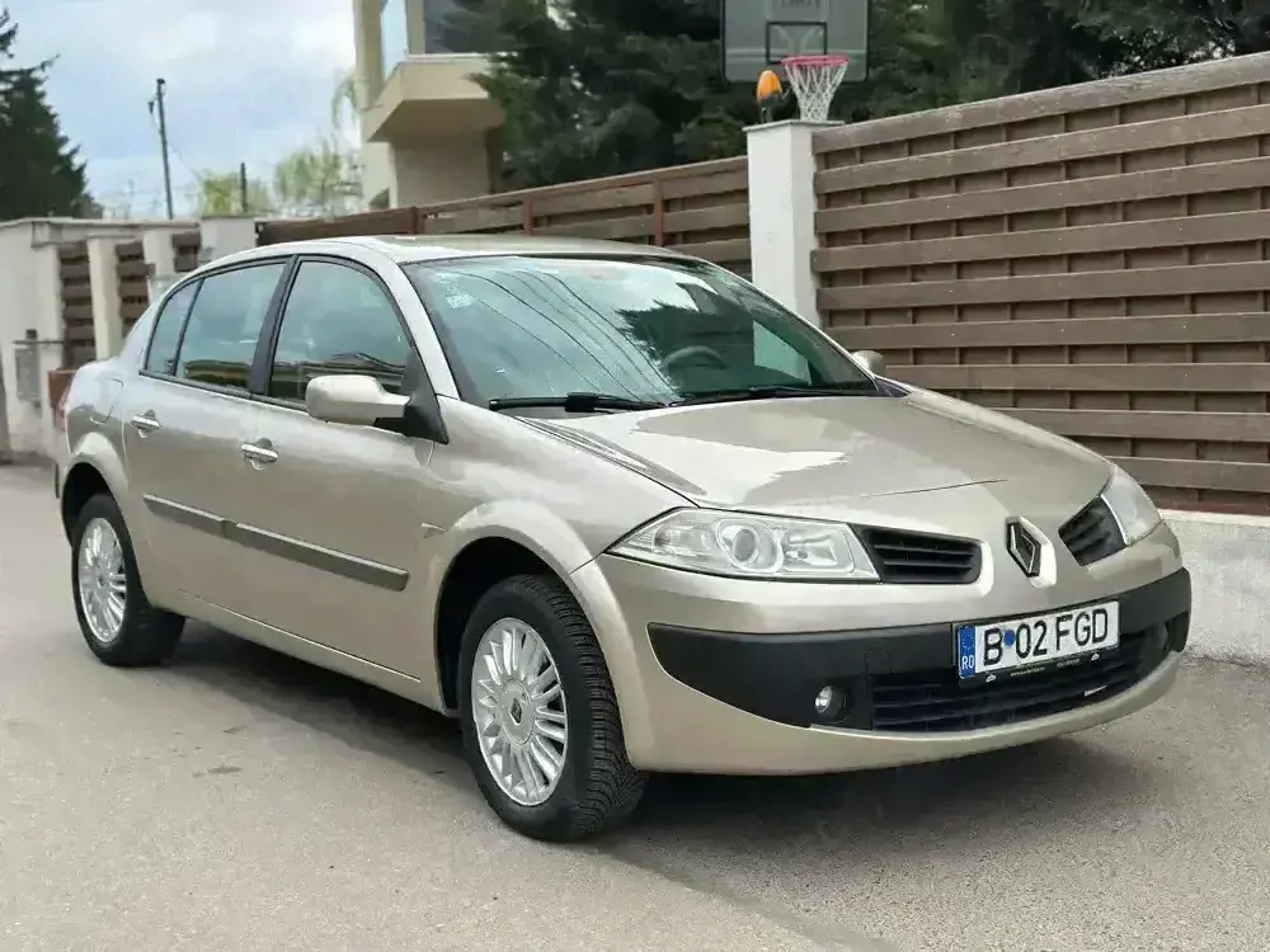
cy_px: 476
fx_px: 1761
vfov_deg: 30.3
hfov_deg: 39.7
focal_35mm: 48
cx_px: 635
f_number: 1.78
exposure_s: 1/142
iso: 80
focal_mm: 6.86
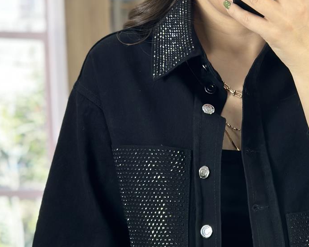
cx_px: 253
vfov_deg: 13.5
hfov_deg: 17.5
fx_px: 997
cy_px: 341
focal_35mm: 109
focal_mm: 6.86
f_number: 1.78
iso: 80
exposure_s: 1/100
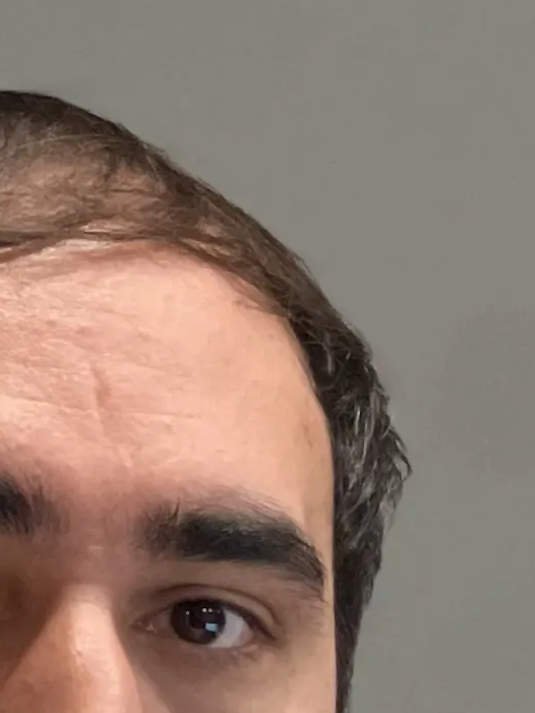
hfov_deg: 3.4
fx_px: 9126
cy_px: 1329
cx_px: 360
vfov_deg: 4.4
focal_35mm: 443
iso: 400
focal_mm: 9
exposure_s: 1/29
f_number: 2.8
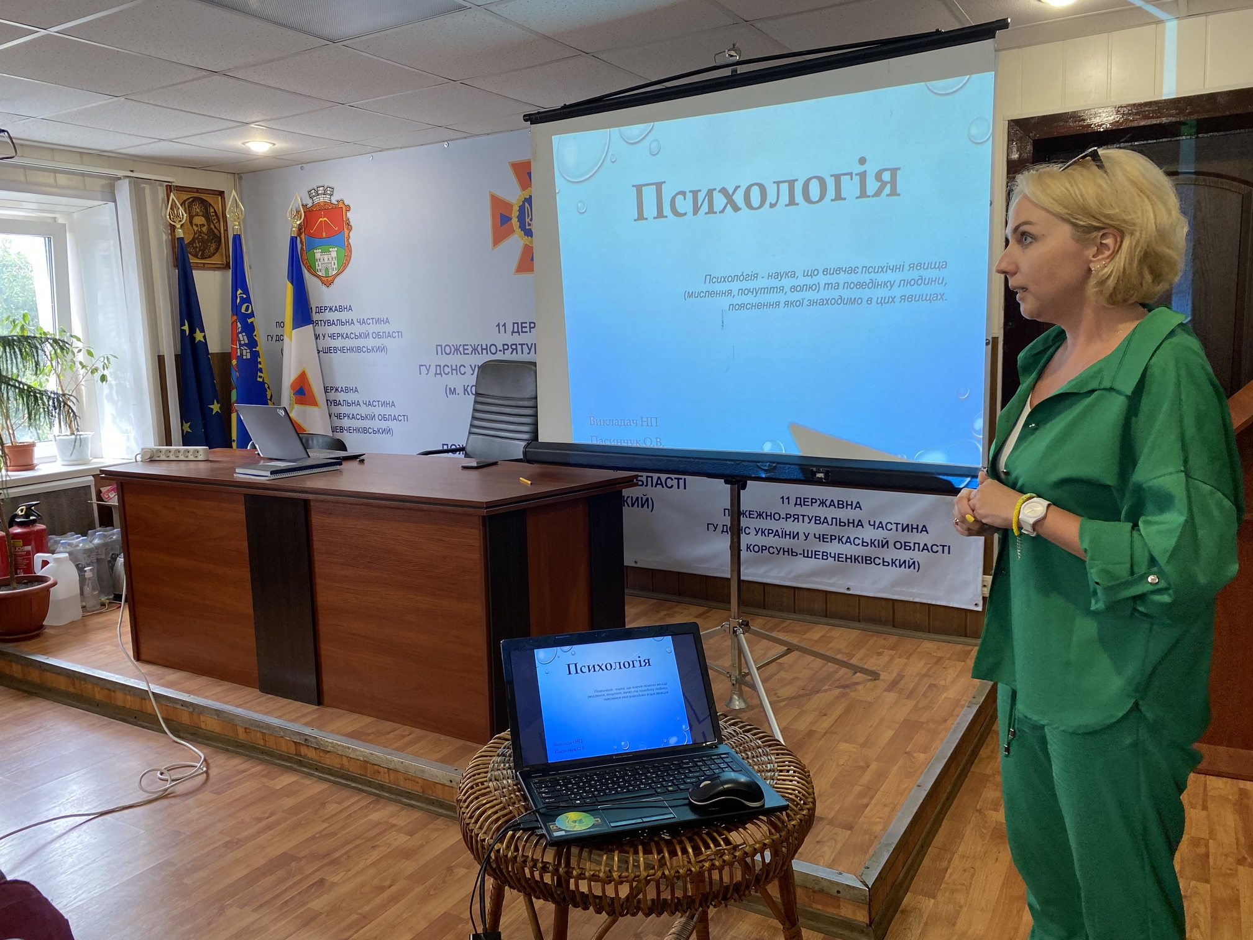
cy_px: 470
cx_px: 626
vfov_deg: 53.1
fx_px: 941
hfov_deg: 67.3
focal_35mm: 26
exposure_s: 1/116
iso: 125
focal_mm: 4.25
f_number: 1.8
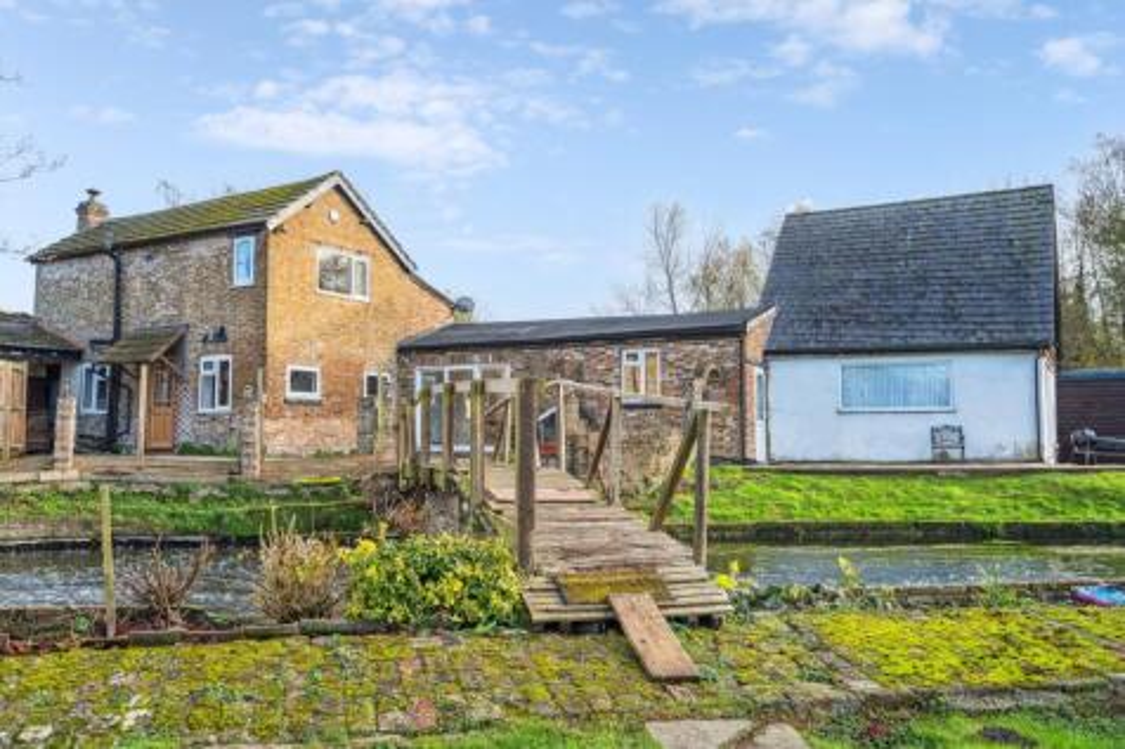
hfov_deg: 61.9
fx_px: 937
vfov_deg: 43.6
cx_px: 562
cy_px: 374
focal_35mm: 30
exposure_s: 1/320
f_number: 7.1
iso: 640
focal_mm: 30
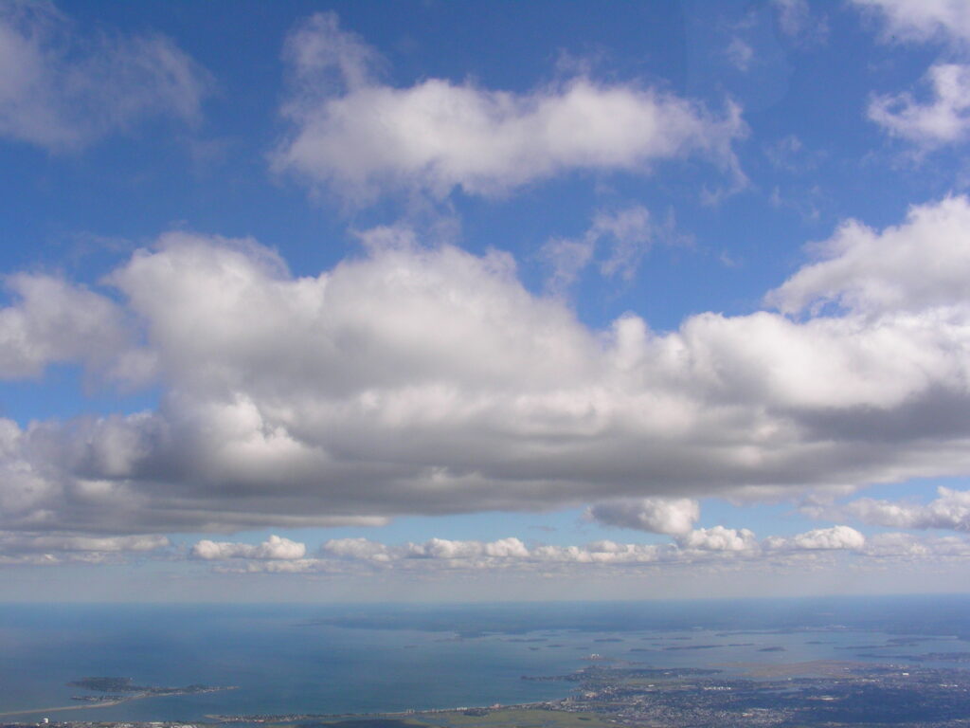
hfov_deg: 45.8
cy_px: 364
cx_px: 485
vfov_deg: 35.1
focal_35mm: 41
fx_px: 1149
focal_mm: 6.8
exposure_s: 1/324
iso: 50
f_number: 5.6
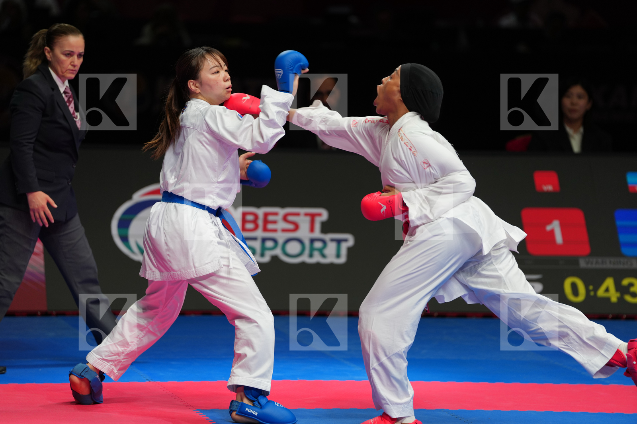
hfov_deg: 10.3
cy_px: 212
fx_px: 3538
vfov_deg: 6.9
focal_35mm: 200
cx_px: 318
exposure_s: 1/1000
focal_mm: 200
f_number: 2.8
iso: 500
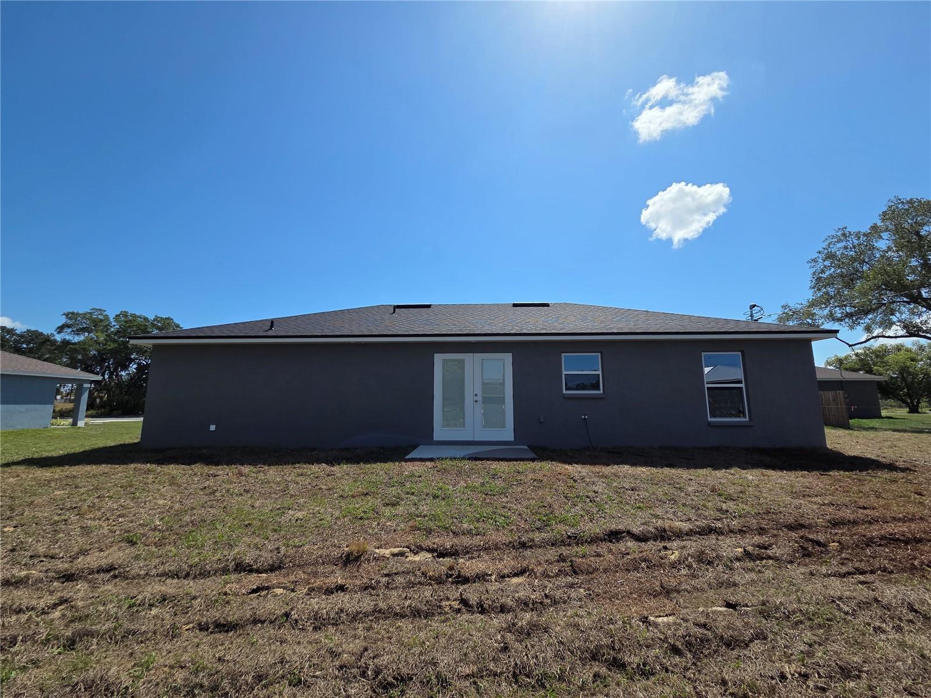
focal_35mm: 13
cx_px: 466
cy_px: 349
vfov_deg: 89.9
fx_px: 350
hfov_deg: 106.2
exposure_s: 1/2797
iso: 50
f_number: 2.2
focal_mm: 2.2
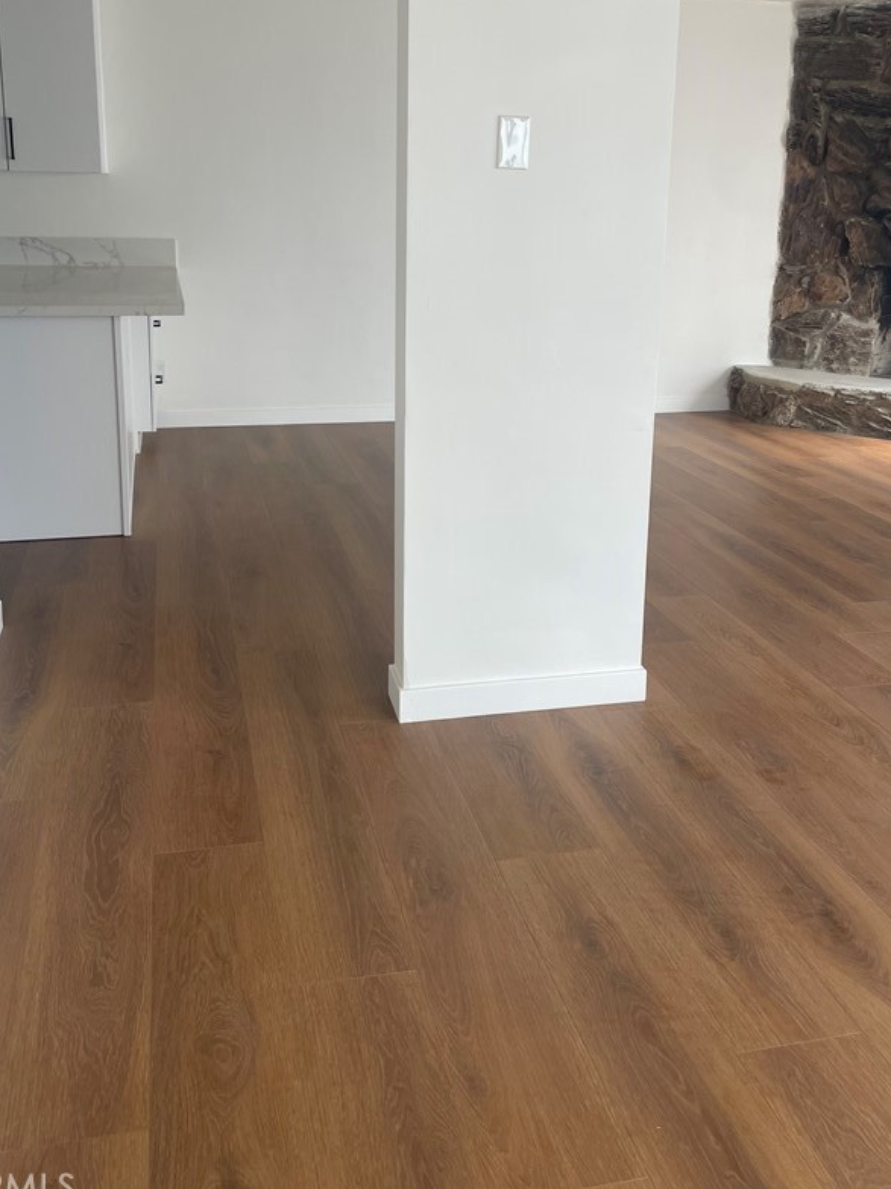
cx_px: 433
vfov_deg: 53.3
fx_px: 1167
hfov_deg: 41.8
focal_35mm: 34
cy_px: 431
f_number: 1.6
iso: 32
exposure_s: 1/303
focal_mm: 4.2
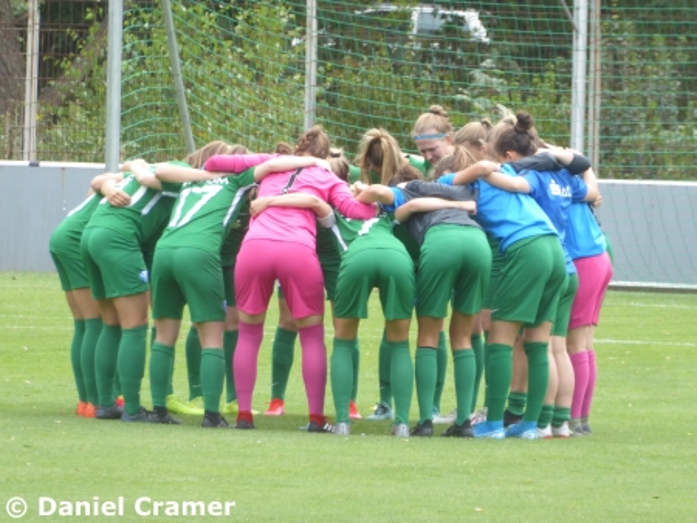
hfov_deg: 2.8
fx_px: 14505
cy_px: 262
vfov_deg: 2.1
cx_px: 348
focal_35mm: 720
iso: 200
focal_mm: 129
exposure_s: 1/125
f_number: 6.4
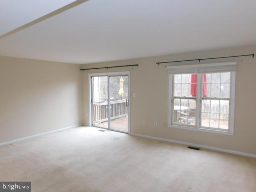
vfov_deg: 58.9
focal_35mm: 23
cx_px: 128
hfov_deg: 73.9
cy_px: 96
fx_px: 170
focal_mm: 4
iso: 125
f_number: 3
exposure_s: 1/40
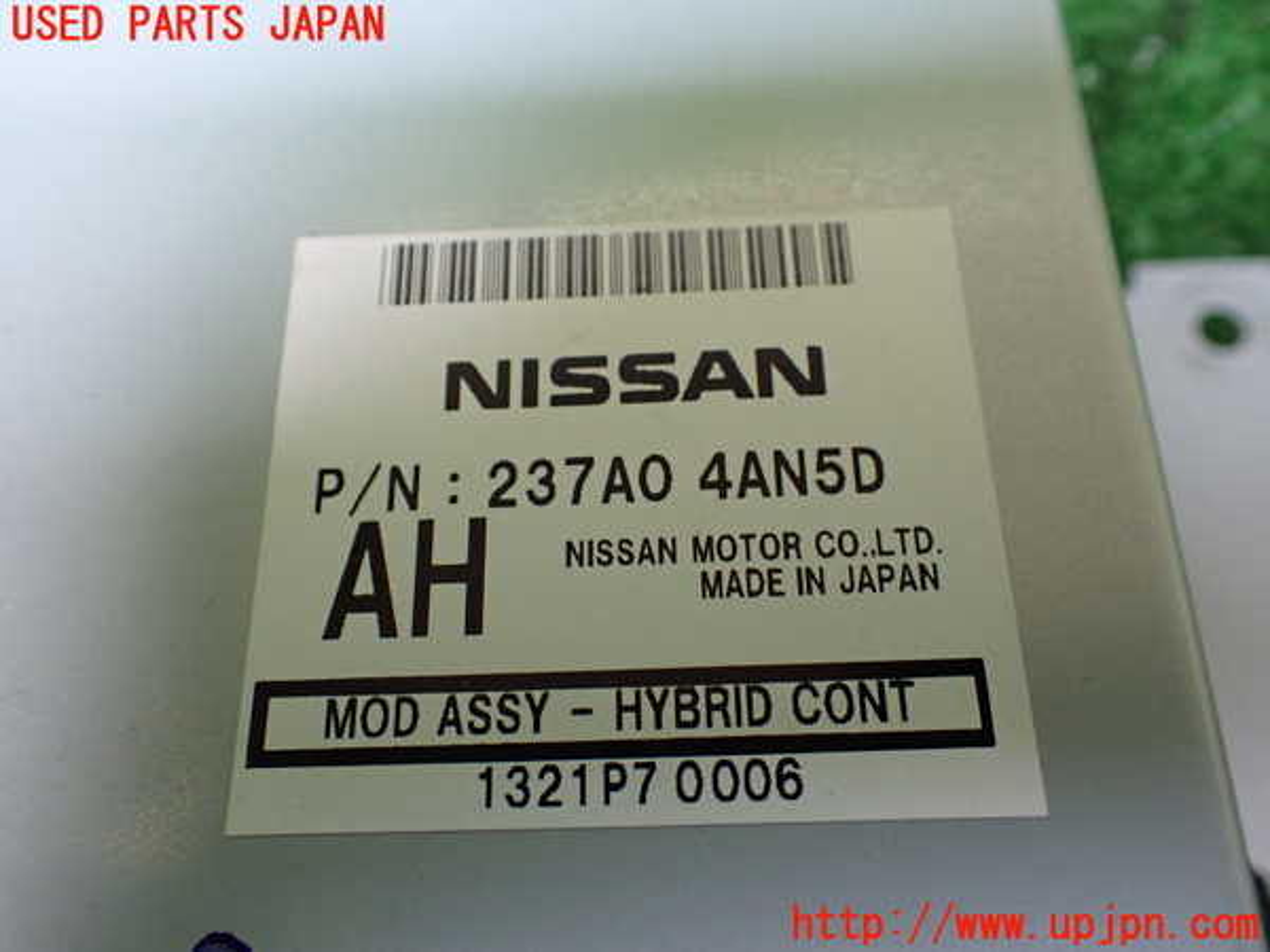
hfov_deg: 60.0
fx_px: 1101
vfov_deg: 46.8
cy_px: 476
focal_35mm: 30
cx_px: 635
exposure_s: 1/125
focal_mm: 5.4
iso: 500
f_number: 2.3
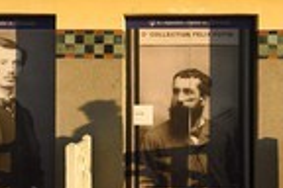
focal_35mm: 70
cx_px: 193
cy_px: 100
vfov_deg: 19.5
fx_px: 550
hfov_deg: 28.6
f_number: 8
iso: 200
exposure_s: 1/250
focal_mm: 24
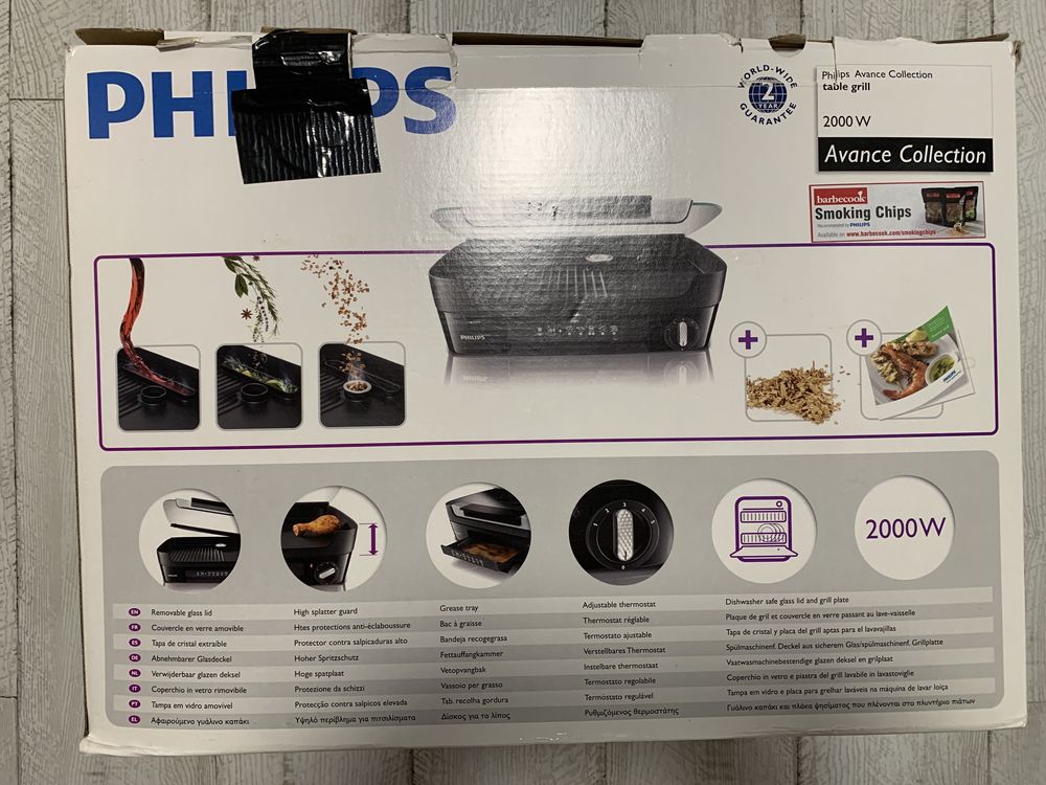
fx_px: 786
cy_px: 392
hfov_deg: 67.3
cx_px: 523
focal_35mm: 26
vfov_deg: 53.1
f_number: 1.8
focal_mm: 4.25
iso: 125
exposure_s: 1/60
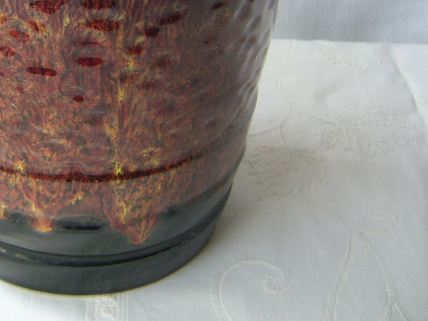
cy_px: 65
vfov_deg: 24.4
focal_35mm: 59
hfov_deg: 31.7
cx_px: 78
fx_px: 730
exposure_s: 1/50
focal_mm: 5.8
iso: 80
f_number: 2.8
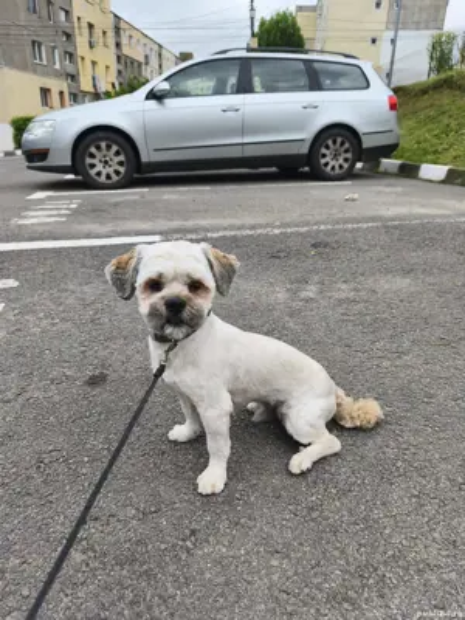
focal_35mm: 23
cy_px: 310
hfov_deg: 58.9
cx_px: 232
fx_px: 412
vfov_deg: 73.9
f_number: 1.65
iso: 50
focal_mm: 6.18
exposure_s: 1/459
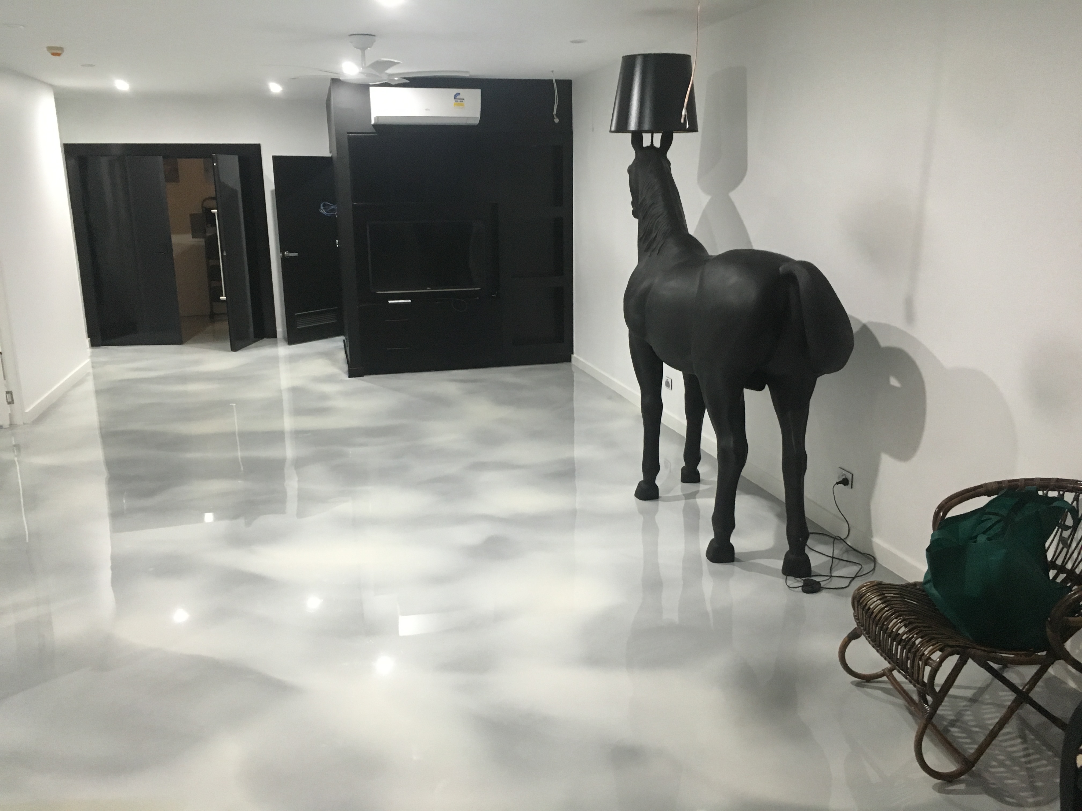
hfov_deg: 61.7
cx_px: 541
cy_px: 406
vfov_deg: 48.2
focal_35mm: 29
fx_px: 906
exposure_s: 1/33
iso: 200
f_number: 2.2
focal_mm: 4.15
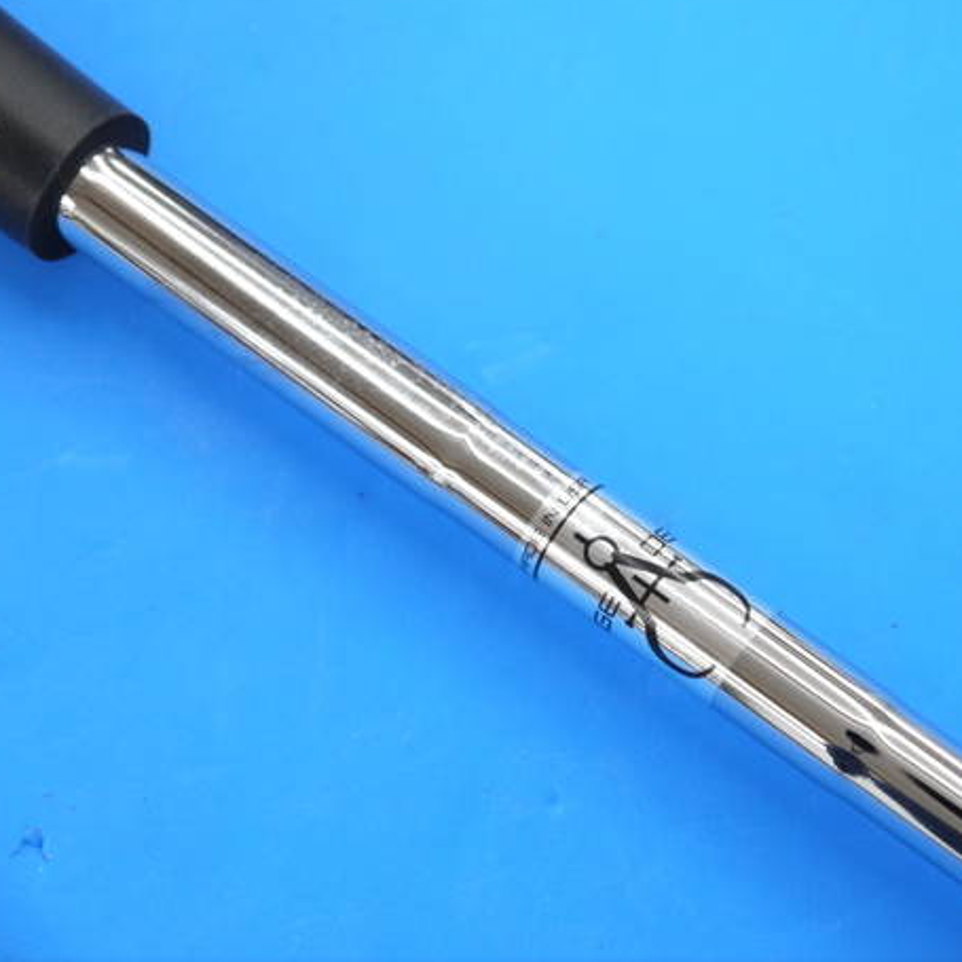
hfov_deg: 17.9
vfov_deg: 17.9
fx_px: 3050
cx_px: 651
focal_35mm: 97
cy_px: 459
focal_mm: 39
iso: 800
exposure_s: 1/125
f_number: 5.5
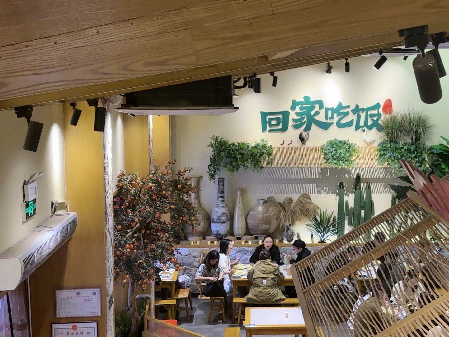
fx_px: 558
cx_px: 224
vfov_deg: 33.6
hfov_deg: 43.9
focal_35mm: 43
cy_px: 168
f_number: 1.78
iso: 250
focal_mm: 6.86
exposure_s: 1/50
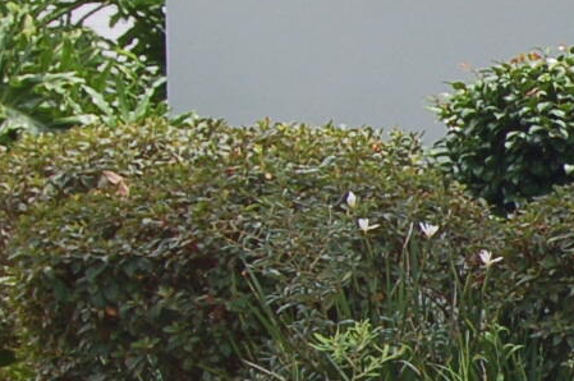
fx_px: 2882
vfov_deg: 7.5
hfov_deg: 10.0
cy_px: 427
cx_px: 1354
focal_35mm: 181
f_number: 8
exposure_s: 1/250
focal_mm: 24
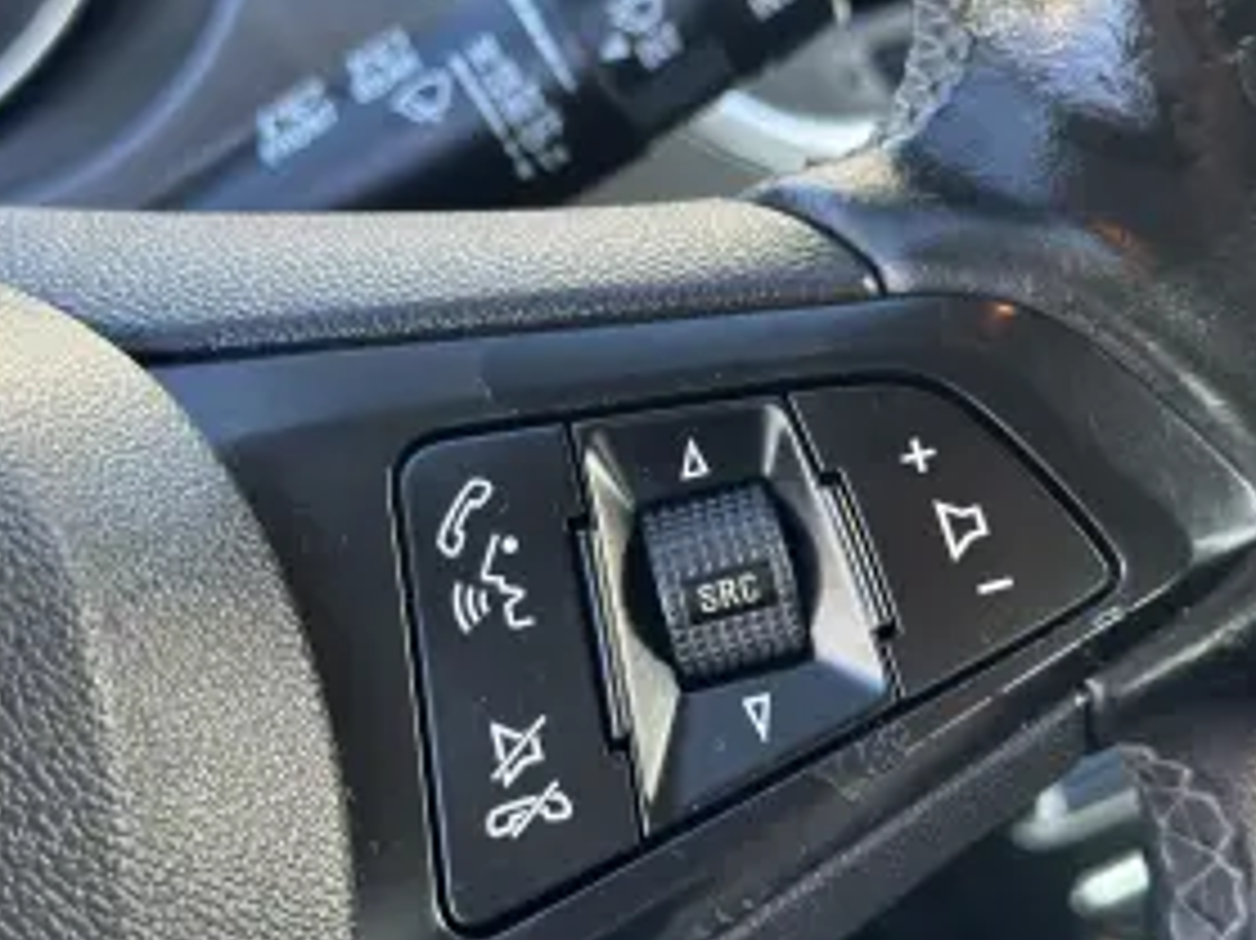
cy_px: 387
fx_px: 2249
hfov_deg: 31.2
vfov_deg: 23.6
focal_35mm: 62
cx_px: 635
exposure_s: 1/116
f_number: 1.78
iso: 125
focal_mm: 6.86
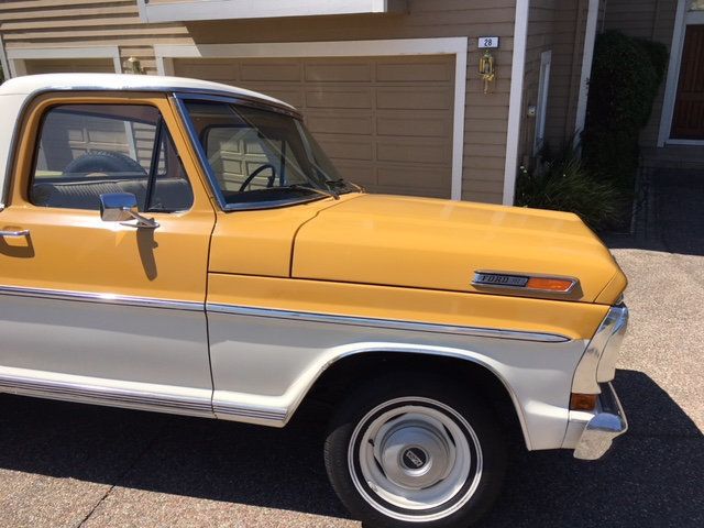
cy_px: 264
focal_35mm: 29
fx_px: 590
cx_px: 352
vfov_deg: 48.2
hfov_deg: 61.7
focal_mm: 4.15
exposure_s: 1/1748
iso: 25
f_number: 2.2
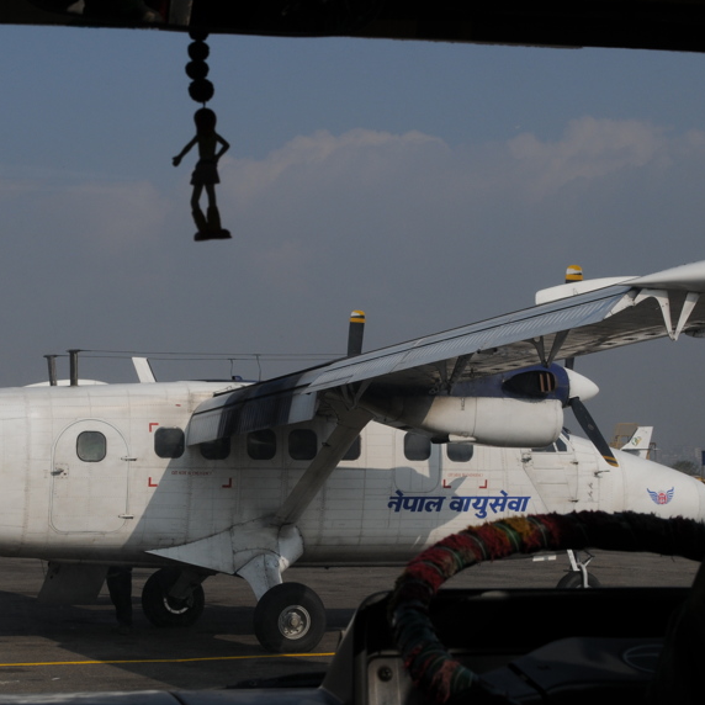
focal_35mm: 80
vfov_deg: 21.7
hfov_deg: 21.5
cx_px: 149
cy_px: 361
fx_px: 1838
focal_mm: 35
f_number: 11
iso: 200
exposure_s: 1/500
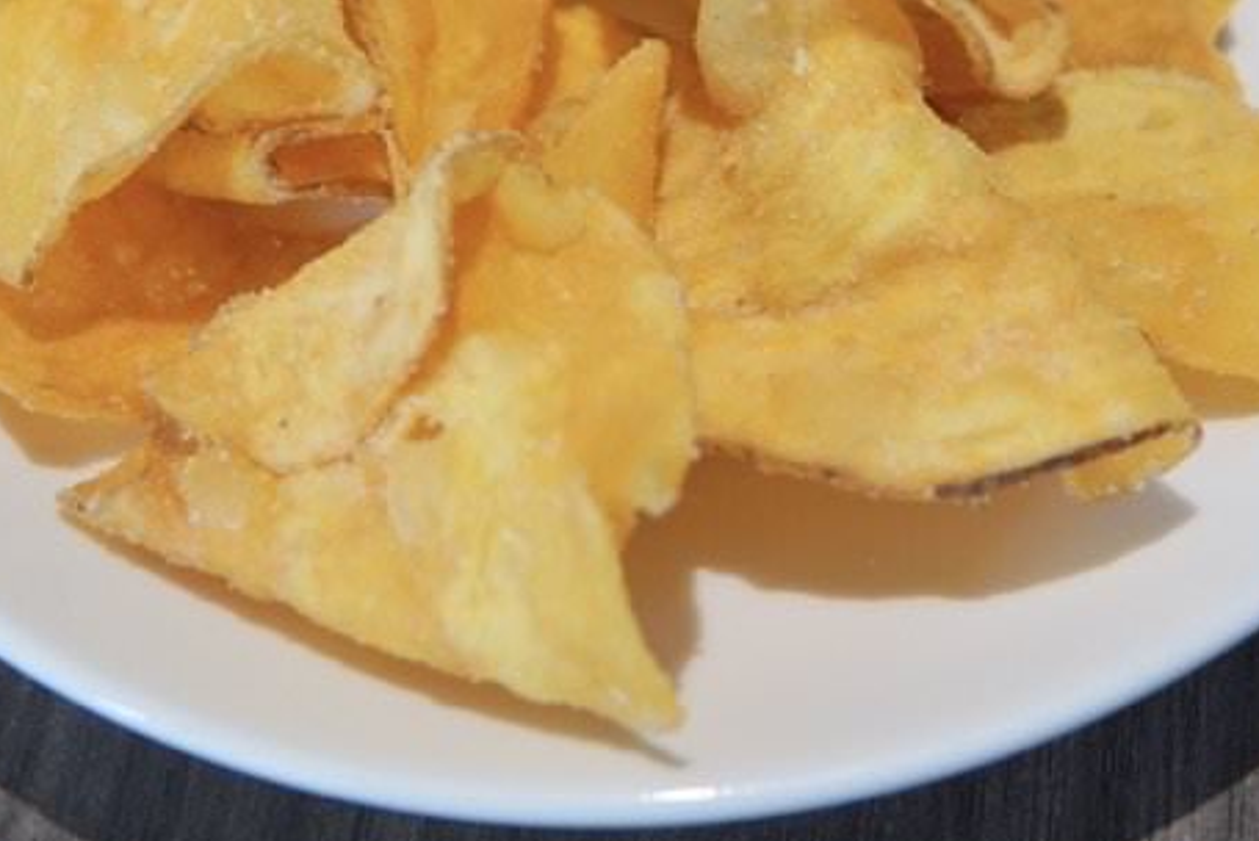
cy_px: 36
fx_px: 3464
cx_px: 642
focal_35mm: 99
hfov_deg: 20.6
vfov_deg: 13.7
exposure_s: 1/60
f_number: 4
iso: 250
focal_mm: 30
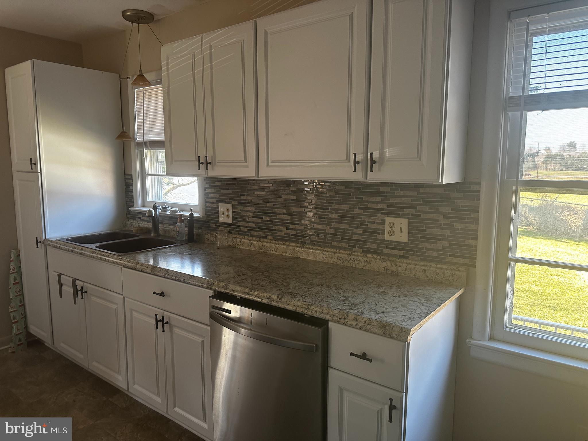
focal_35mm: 24
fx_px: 408
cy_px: 220
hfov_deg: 71.6
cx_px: 294
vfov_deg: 56.8
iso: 125
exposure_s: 1/121
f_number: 1.78
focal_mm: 6.86
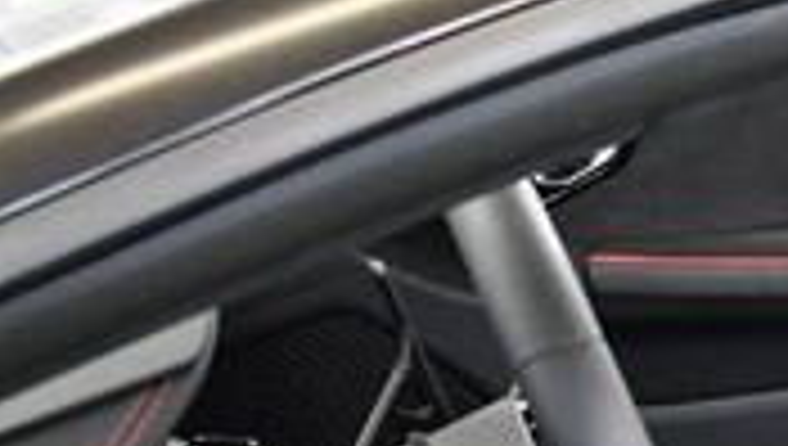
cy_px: 507
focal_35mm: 138
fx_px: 2887
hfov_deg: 13.8
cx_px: 1436
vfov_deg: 8.7
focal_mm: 18
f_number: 3.5
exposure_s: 1/125
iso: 2800
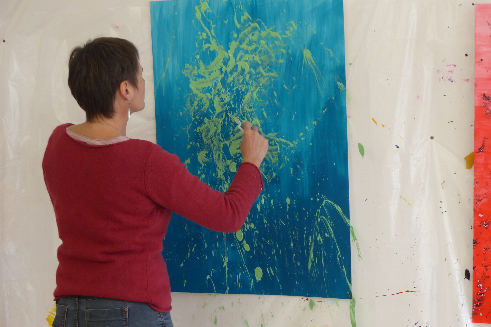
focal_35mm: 107
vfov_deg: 12.8
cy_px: 160
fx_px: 1459
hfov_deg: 19.1
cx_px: 247
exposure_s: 1/60
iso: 160
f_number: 2.8
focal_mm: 18.3
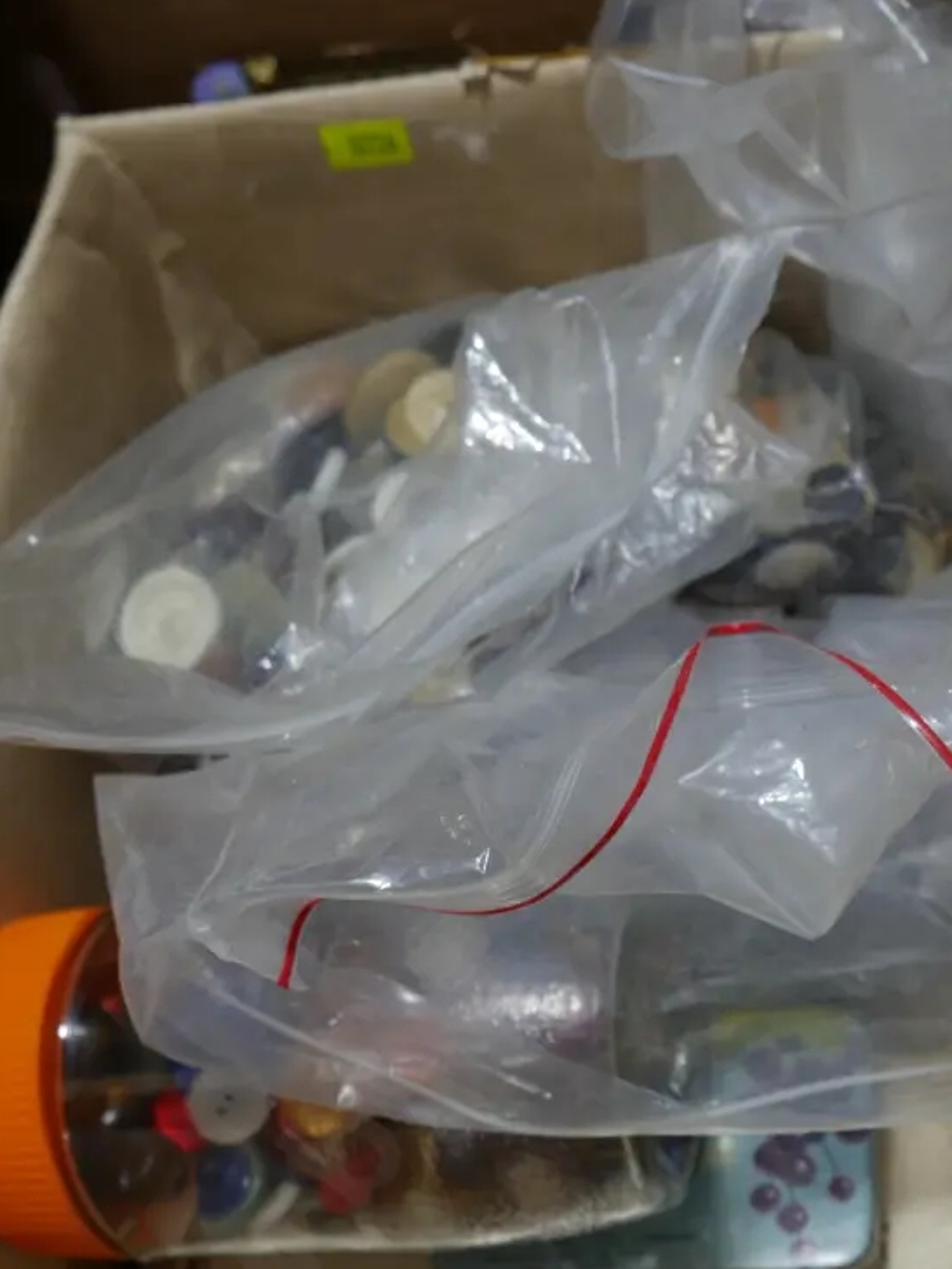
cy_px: 806
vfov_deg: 32.5
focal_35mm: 59
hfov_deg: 24.7
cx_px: 619
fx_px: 2163
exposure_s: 1/60
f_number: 5.6
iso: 200
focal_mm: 21
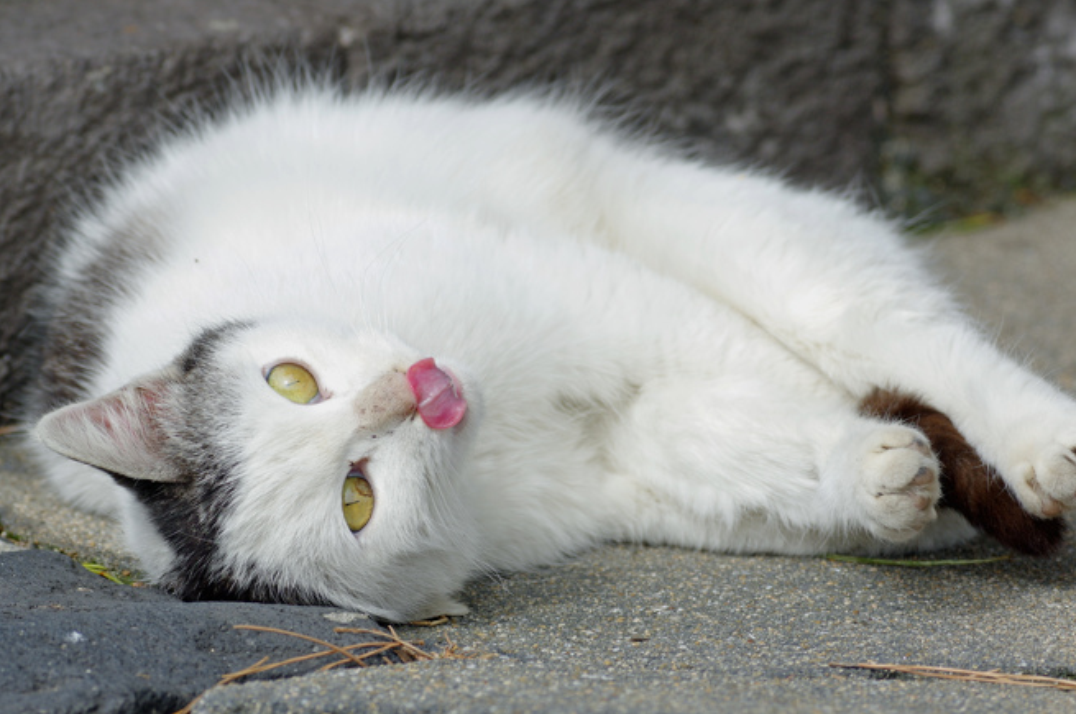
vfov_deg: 2.0
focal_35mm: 703
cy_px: 355
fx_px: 20986
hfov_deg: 2.9
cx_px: 432
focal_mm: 300
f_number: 5.6
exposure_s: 1/500
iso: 100
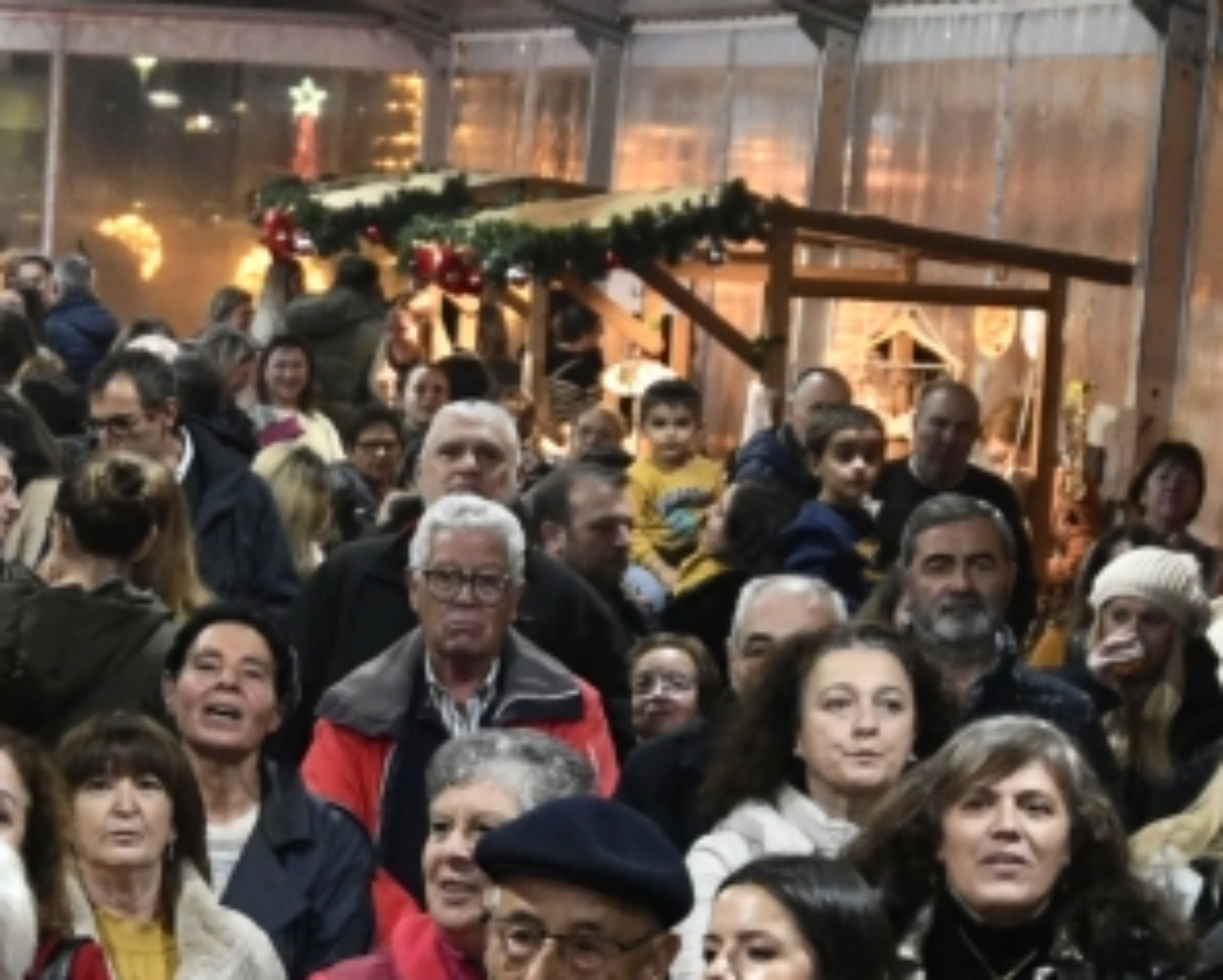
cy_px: 899
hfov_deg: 13.8
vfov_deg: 11.2
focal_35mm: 137
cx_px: -4
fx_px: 4960
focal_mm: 24
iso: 2000
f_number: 4
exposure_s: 1/80
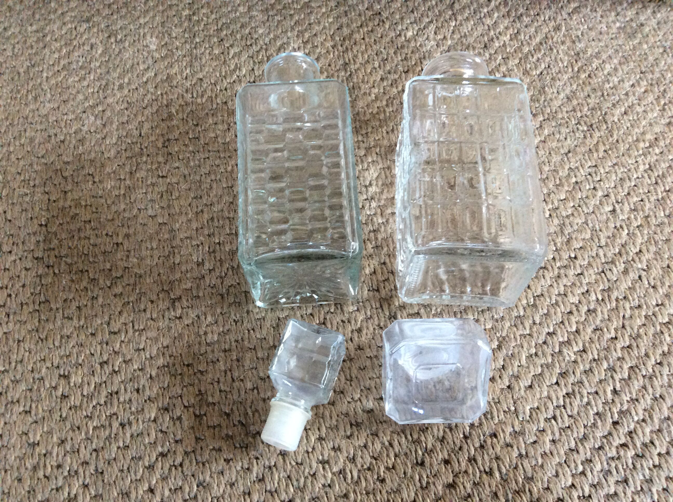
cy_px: 251
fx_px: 621
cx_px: 336
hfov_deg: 56.9
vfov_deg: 44.1
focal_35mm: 32
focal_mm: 3.3
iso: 200
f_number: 2.4
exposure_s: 1/25
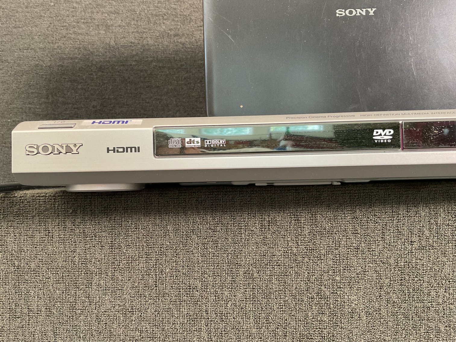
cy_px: 171
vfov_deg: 48.2
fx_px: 382
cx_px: 228
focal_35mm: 29
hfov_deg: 61.7
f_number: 1.8
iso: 160
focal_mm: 3
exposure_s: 1/60
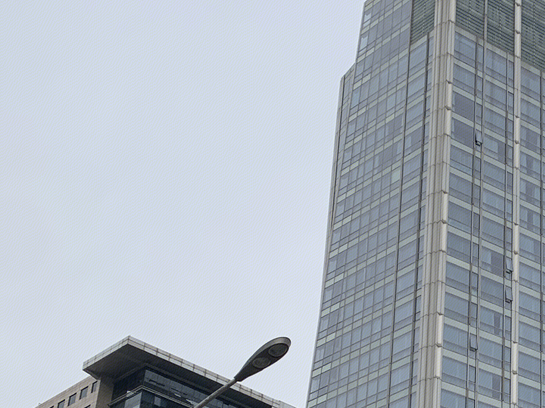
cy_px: 440
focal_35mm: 75
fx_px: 1181
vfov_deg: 18.9
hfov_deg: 25.0
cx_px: 513
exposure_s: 1/1513
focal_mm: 4.25
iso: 25
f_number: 1.8
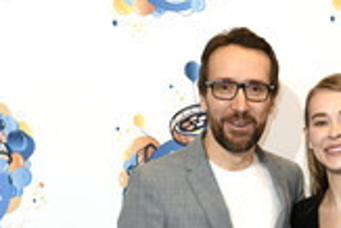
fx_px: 929
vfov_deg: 12.7
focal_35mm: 98
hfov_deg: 20.6
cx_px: 272
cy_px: 412
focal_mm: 40
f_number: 5
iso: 1000
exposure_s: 1/125
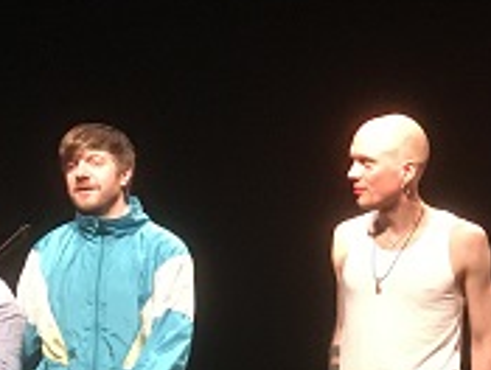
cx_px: 429
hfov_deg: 16.2
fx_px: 1706
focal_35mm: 120
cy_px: 430
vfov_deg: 12.1
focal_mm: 4.15
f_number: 2.2
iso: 250
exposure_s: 1/17
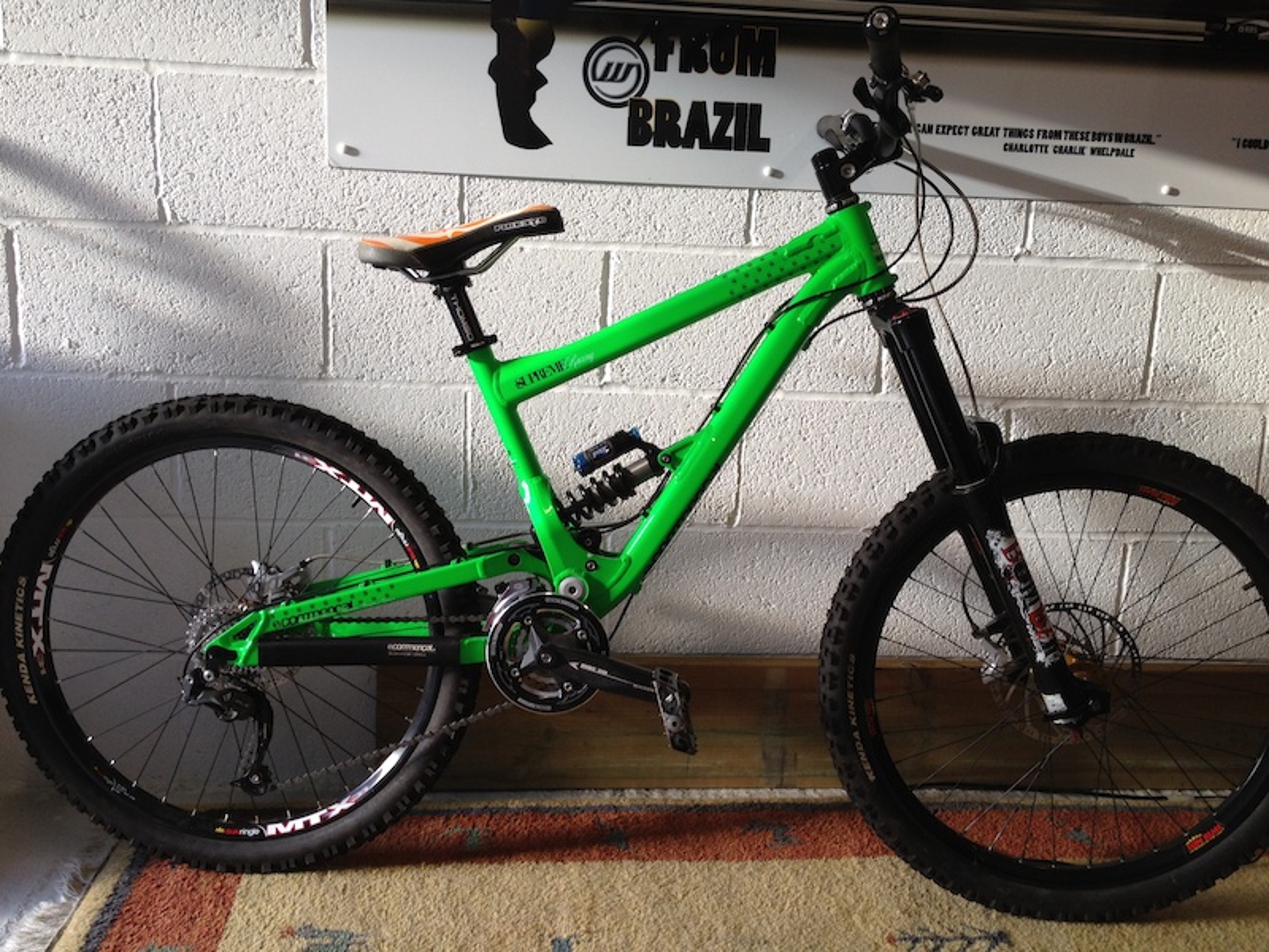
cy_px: 476
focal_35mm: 35
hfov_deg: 52.6
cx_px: 634
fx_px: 1283
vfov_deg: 40.7
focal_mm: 4.28
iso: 80
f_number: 2.4
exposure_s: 1/60
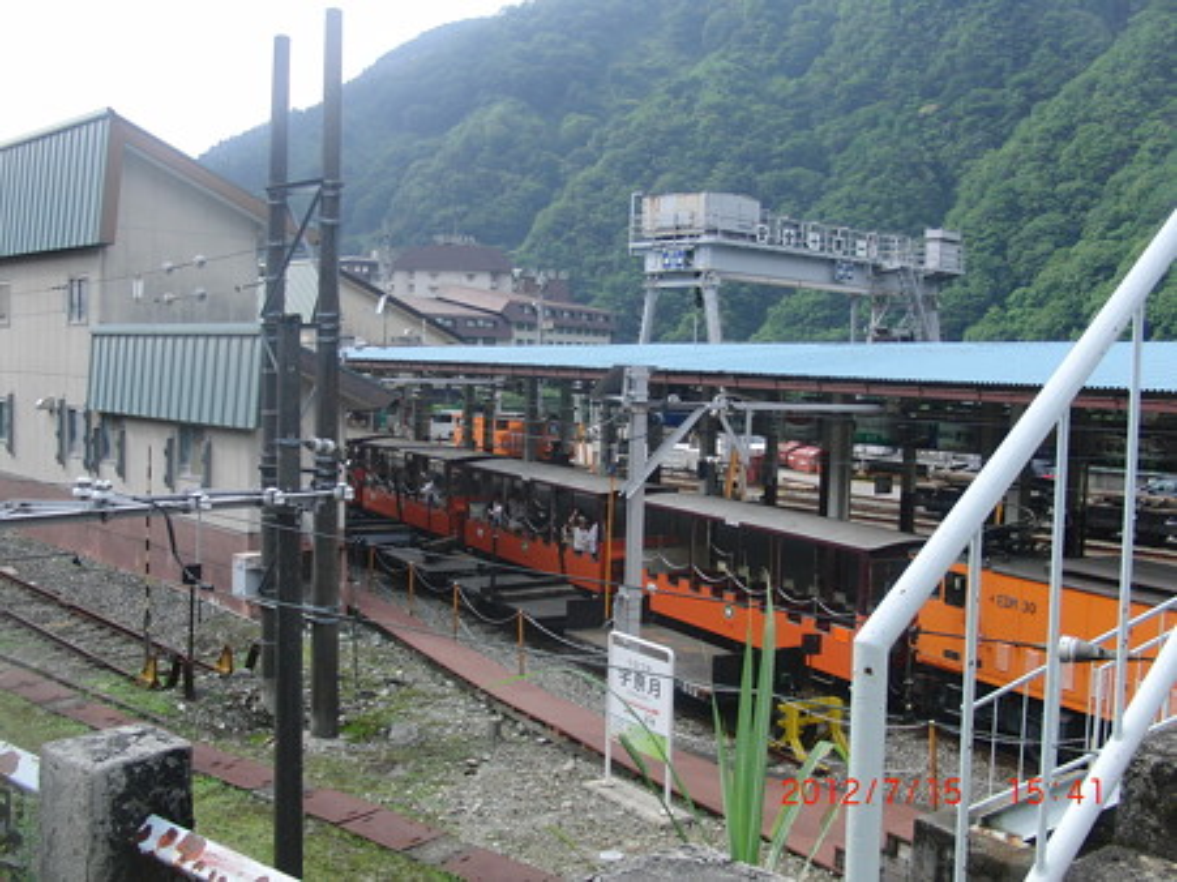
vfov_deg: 38.6
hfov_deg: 50.2
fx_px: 1258
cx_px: 588
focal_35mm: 37
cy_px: 441
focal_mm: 6.42
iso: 100
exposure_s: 1/500
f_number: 3.6
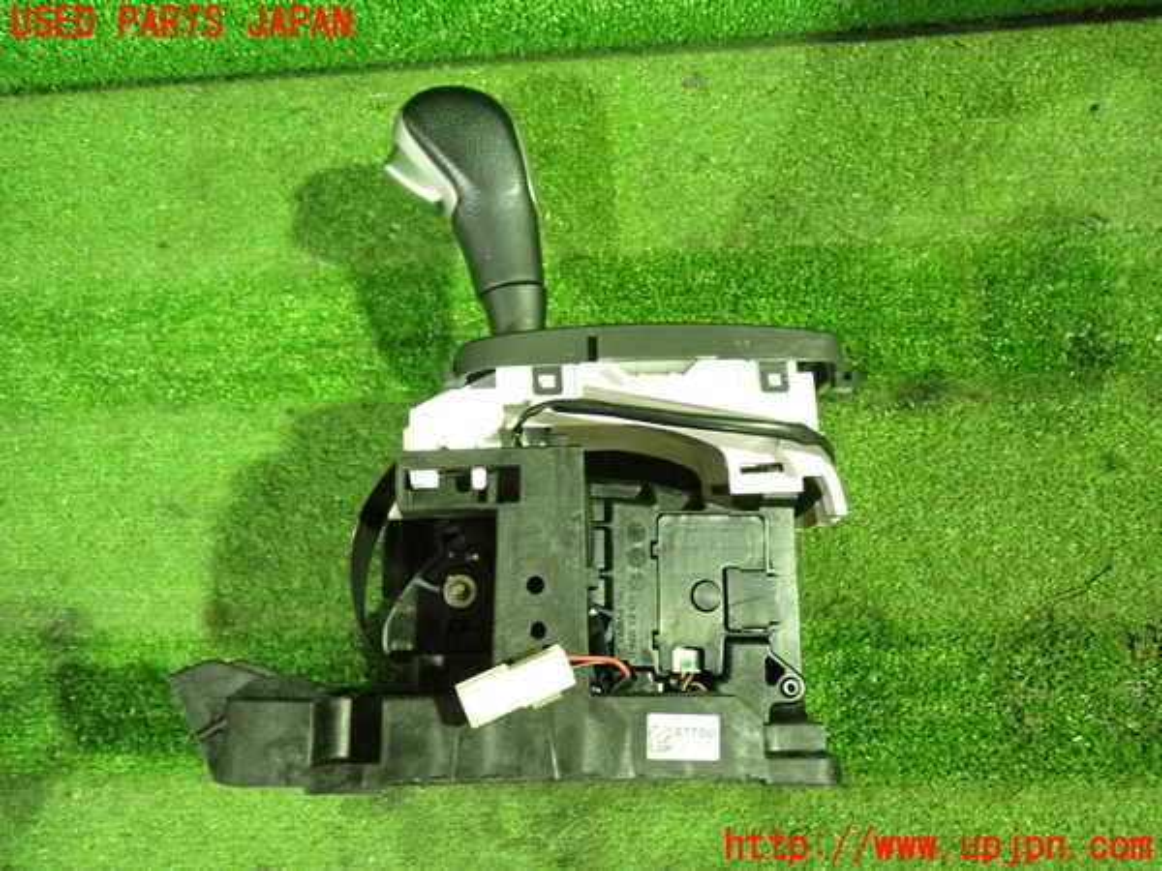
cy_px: 436
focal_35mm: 30
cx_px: 581
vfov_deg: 46.8
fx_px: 1007
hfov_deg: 60.0
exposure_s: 1/20
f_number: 2.3
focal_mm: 5.4
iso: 800
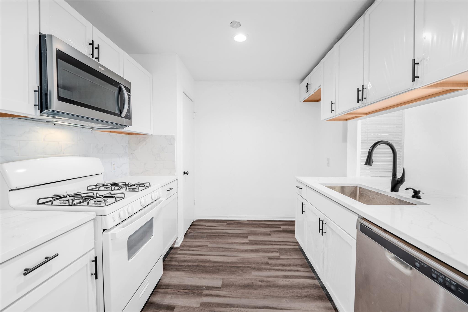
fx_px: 182
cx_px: 234
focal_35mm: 14
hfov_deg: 104.3
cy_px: 156
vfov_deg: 81.2
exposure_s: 1/10
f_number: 5
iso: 100
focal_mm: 14
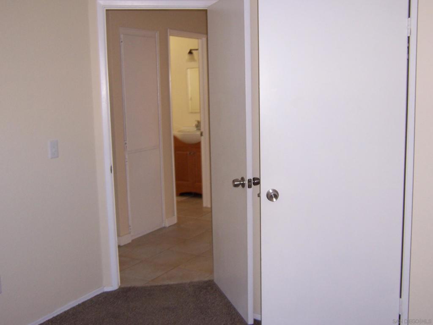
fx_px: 500
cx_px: 216
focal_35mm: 40
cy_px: 162
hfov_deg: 46.8
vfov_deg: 36.0
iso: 140
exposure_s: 1/60
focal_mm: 6.7
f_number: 3.4
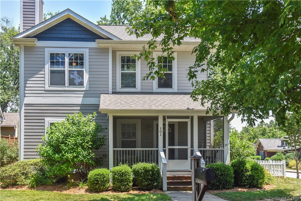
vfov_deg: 38.9
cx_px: 150
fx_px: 284
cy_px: 100
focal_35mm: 34
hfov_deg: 55.8
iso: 1250
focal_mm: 34
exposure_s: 1/320
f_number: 9
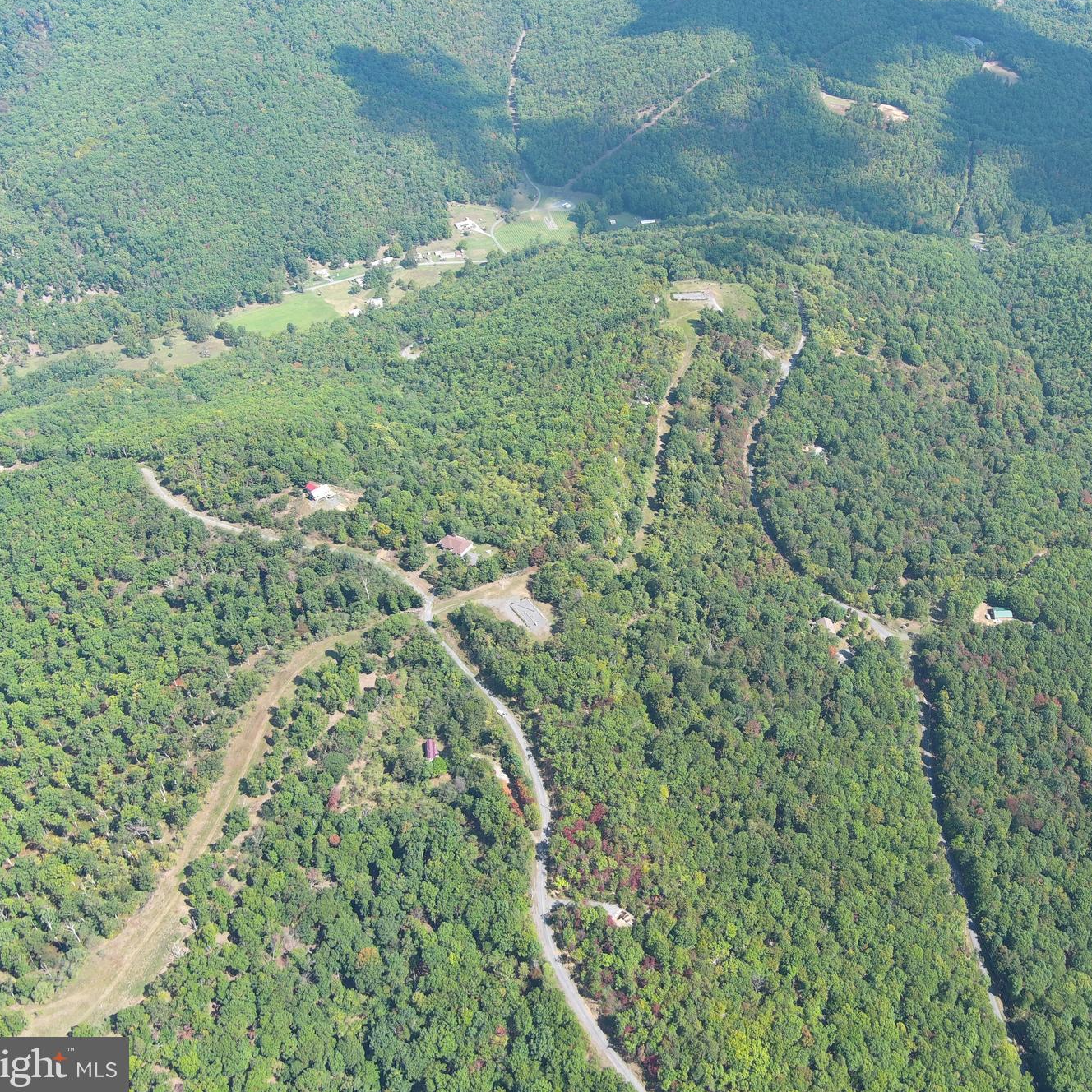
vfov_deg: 43.9
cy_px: 536
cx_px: 789
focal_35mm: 38
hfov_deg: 42.8
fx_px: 1356
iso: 100
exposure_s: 1/454
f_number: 2.8
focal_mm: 10.57
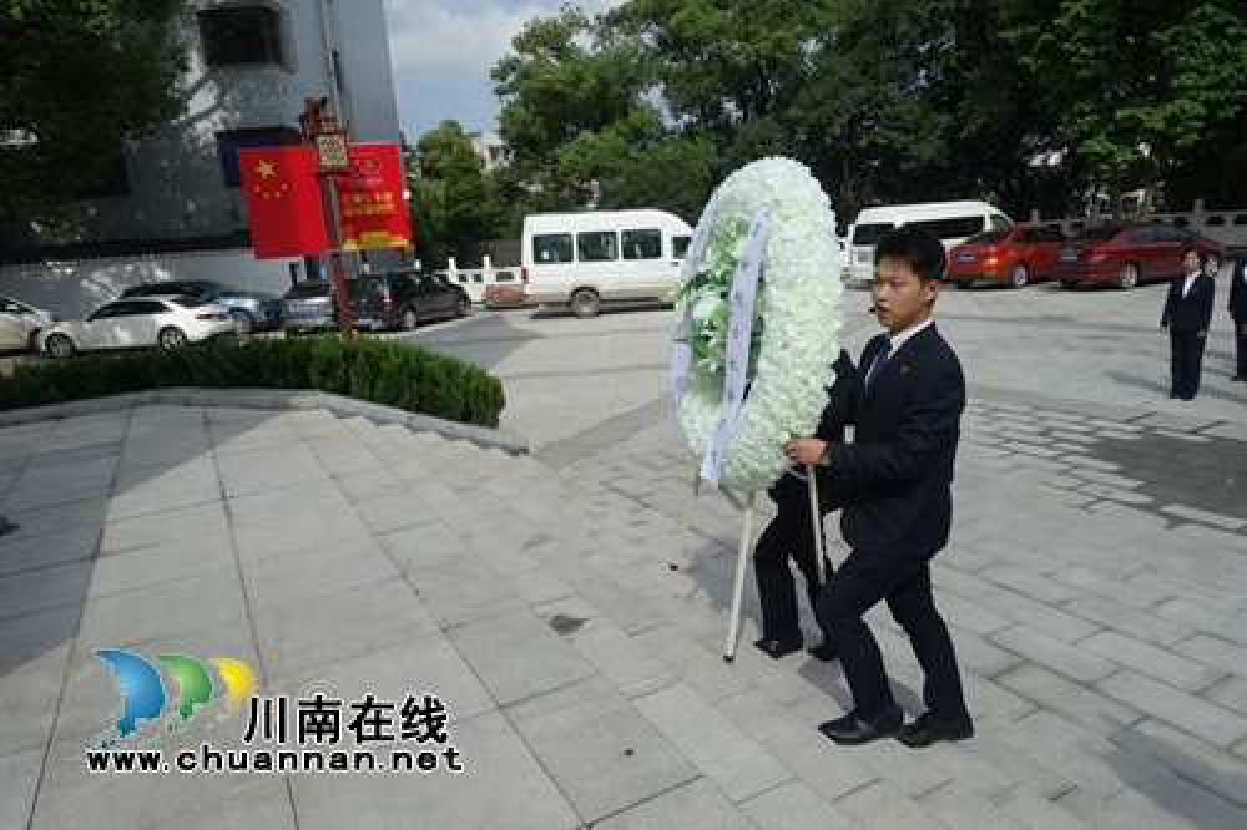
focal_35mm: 24
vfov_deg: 53.1
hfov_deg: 73.8
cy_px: 415
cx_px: 624
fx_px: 831
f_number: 4
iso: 125
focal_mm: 8.8
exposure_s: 1/200
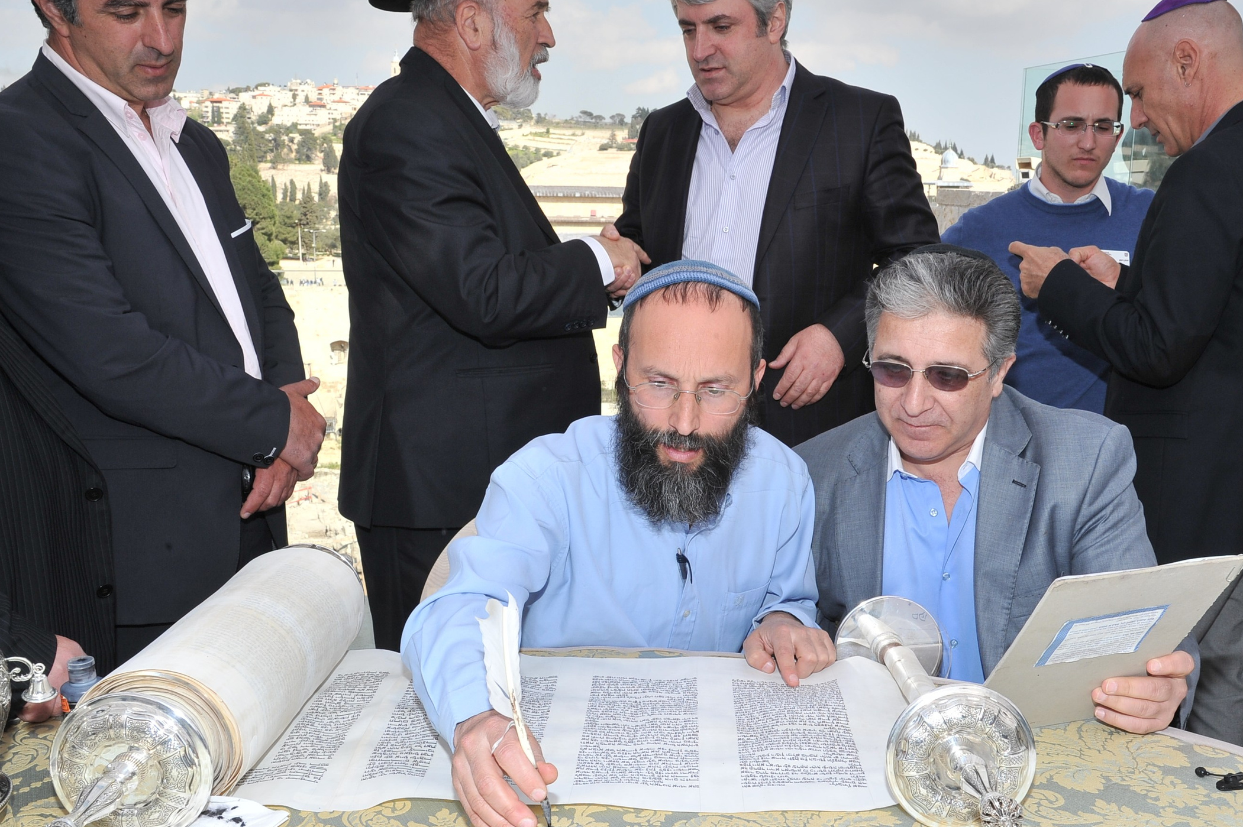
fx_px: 1346
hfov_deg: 49.4
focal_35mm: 39
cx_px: 716
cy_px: 487
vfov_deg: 34.1
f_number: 14
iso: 500
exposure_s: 1/250
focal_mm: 32
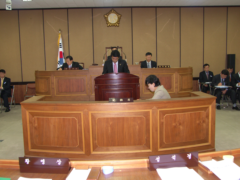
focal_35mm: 35
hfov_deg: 52.6
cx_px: 120
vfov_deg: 40.7
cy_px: 90
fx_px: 243
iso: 100
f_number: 2.5
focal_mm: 9
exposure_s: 1/40
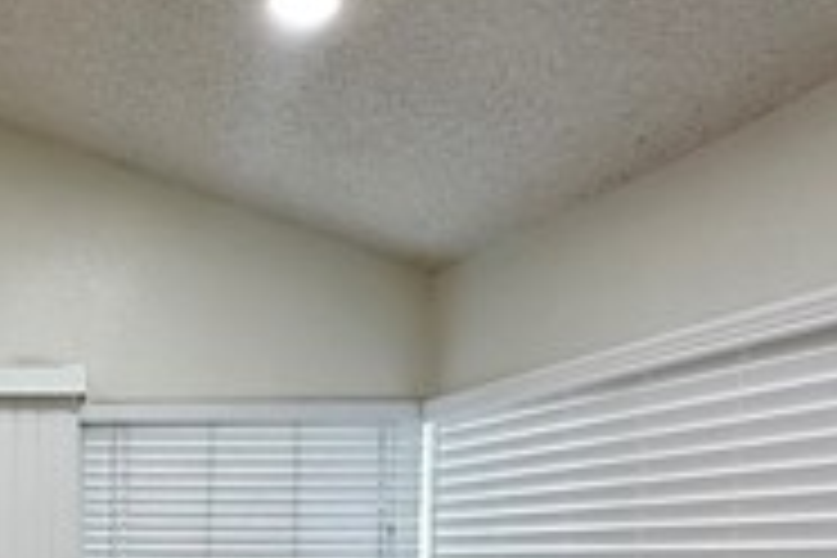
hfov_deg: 32.7
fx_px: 1162
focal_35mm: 50
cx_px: -162
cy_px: 626
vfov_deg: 25.0
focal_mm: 2.22
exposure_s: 1/60
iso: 500
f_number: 2.2
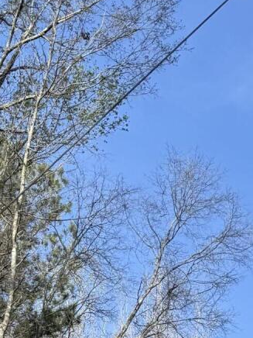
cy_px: 628
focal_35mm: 110
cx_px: 357
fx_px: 1072
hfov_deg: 12.9
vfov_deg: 15.2
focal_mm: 6.76
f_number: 1.78
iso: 80
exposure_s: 1/1901
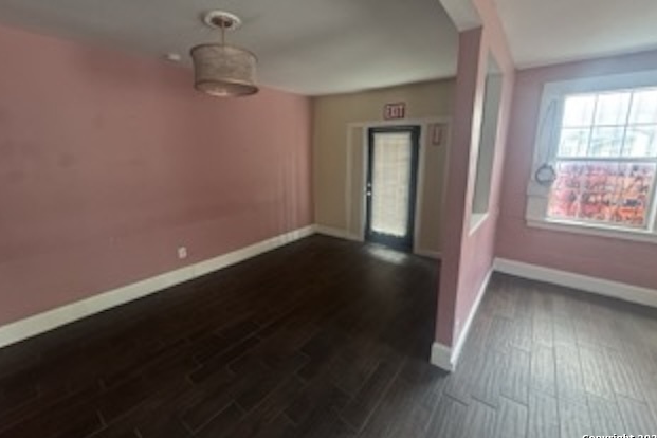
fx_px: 274
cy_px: 203
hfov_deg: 100.4
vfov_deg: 77.2
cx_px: 328
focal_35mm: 15
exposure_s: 1/60
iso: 320
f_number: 2.2
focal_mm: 2.22
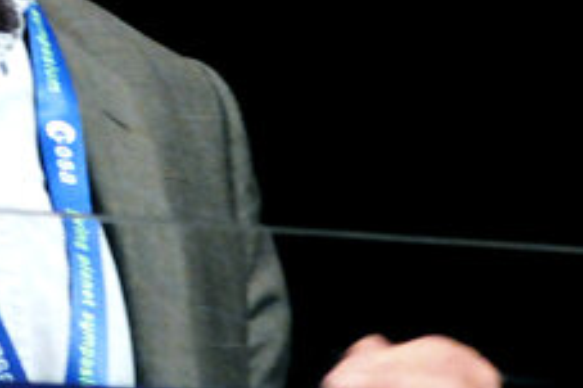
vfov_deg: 1.1
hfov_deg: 1.6
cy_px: -149
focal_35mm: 1271
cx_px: -103
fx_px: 20568
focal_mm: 200
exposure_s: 1/125
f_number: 4.5
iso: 3200
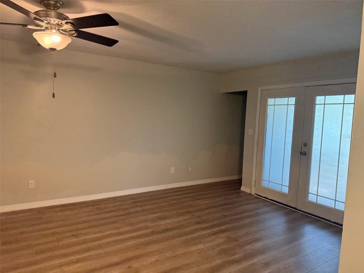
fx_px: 252
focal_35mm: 24
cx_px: 182
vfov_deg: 56.8
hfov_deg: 71.6
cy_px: 136
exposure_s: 1/60
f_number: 1.78
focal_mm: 6.76
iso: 200
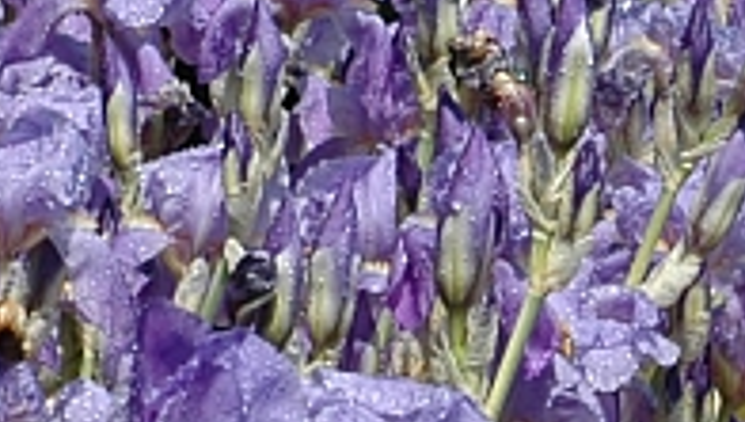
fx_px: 17076
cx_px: 1817
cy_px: 844
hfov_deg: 2.5
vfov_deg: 1.4
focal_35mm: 863
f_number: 16
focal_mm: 90
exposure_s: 1/160
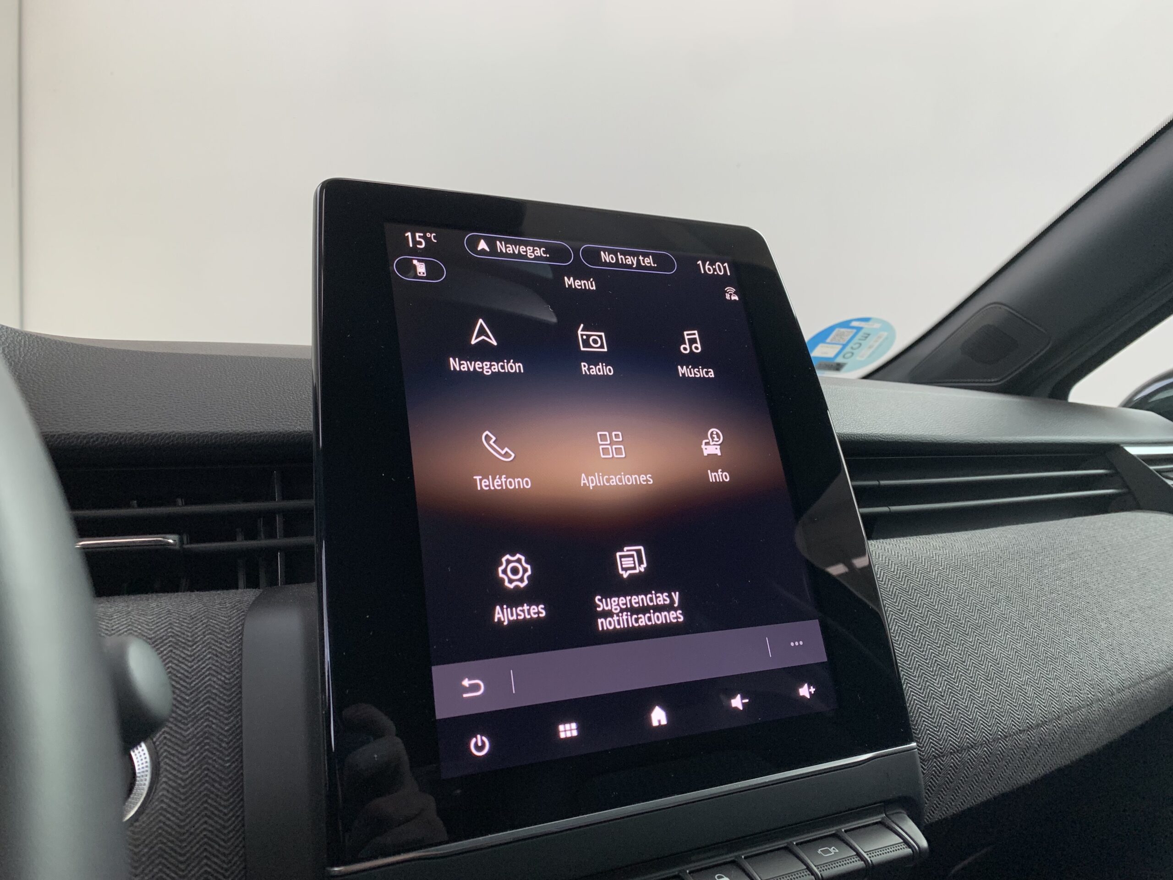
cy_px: 440
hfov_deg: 67.3
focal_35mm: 26
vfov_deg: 53.1
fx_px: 881
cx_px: 586
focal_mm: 4.25
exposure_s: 1/108
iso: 100
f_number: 1.8
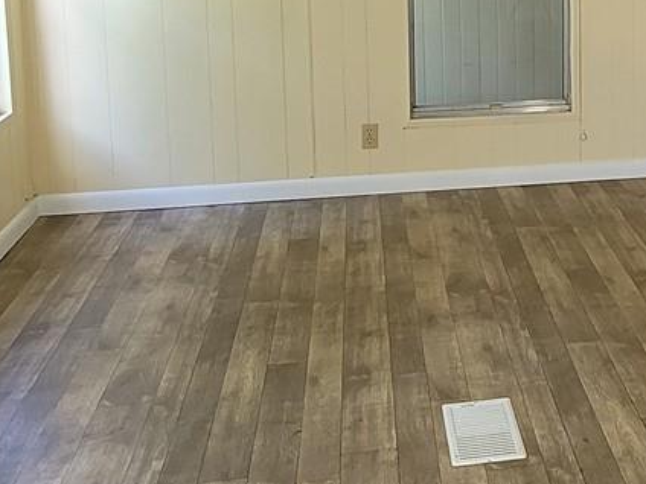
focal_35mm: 49
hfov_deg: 36.7
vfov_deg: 27.5
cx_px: 571
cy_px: -29
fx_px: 914
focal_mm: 2.2
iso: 160
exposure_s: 1/60
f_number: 2.2
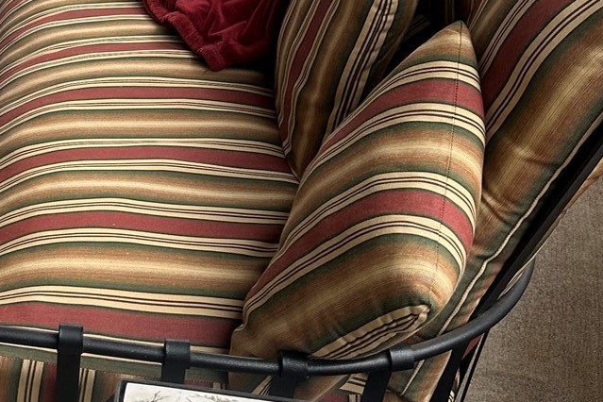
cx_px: -37
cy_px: -167
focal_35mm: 75
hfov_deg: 25.3
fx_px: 1256
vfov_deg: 16.8
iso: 80
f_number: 1.78
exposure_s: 1/121
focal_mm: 6.86
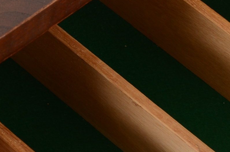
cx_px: 185
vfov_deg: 5.9
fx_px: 1485
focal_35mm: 233
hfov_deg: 8.8
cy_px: 99
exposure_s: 1/160
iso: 125
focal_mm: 50
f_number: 11
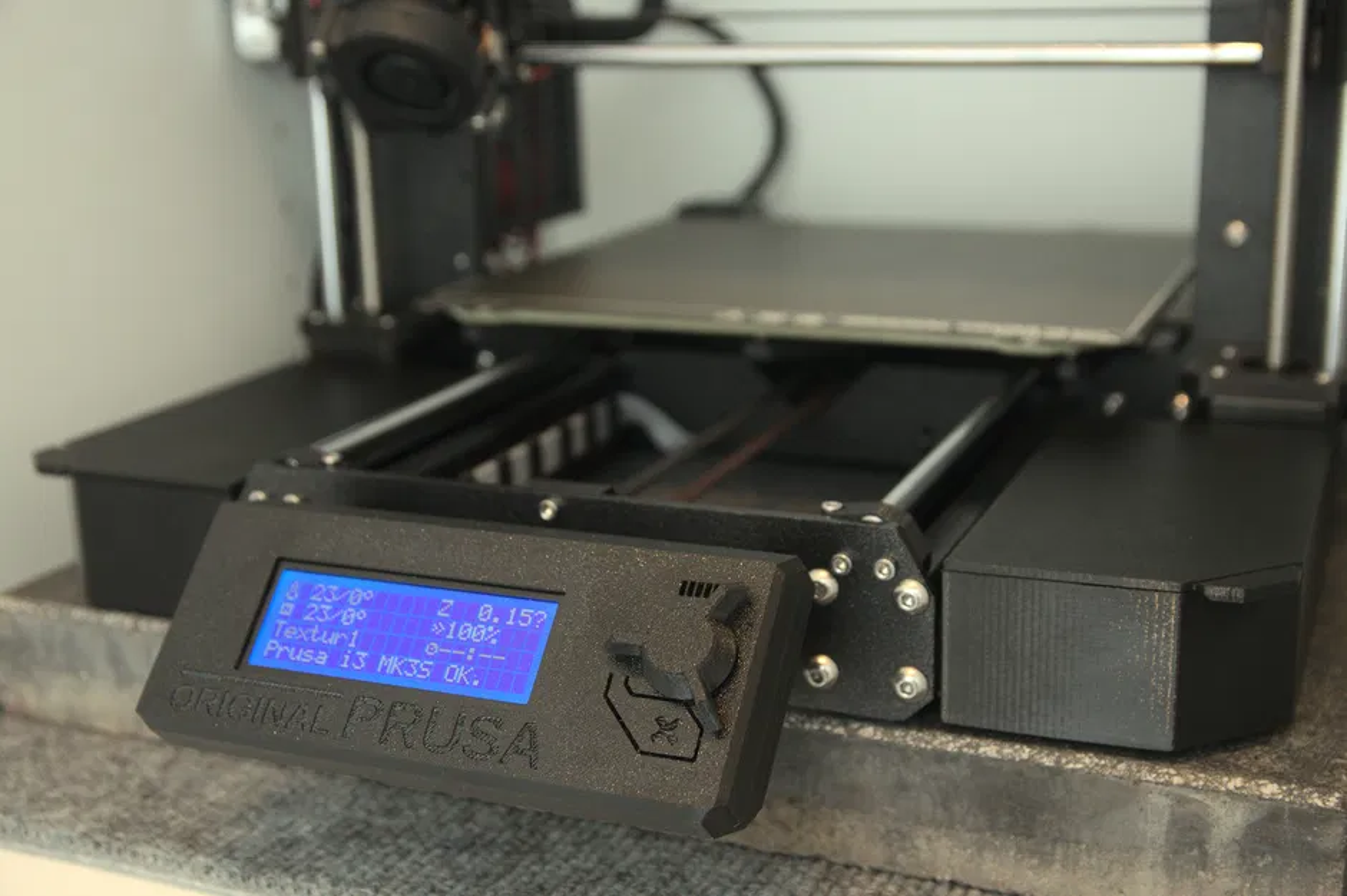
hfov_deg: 40.4
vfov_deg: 27.5
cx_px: 674
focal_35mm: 49
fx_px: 1832
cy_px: 448
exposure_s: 1/100
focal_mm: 33
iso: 3200
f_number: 4
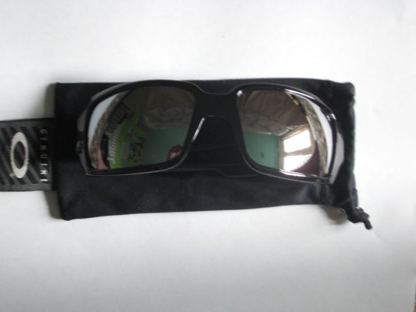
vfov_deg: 26.6
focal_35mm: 55
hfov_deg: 34.9
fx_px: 661
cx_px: 208
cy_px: 156
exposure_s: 1/8
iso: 200
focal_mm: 9.8
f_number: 3.6
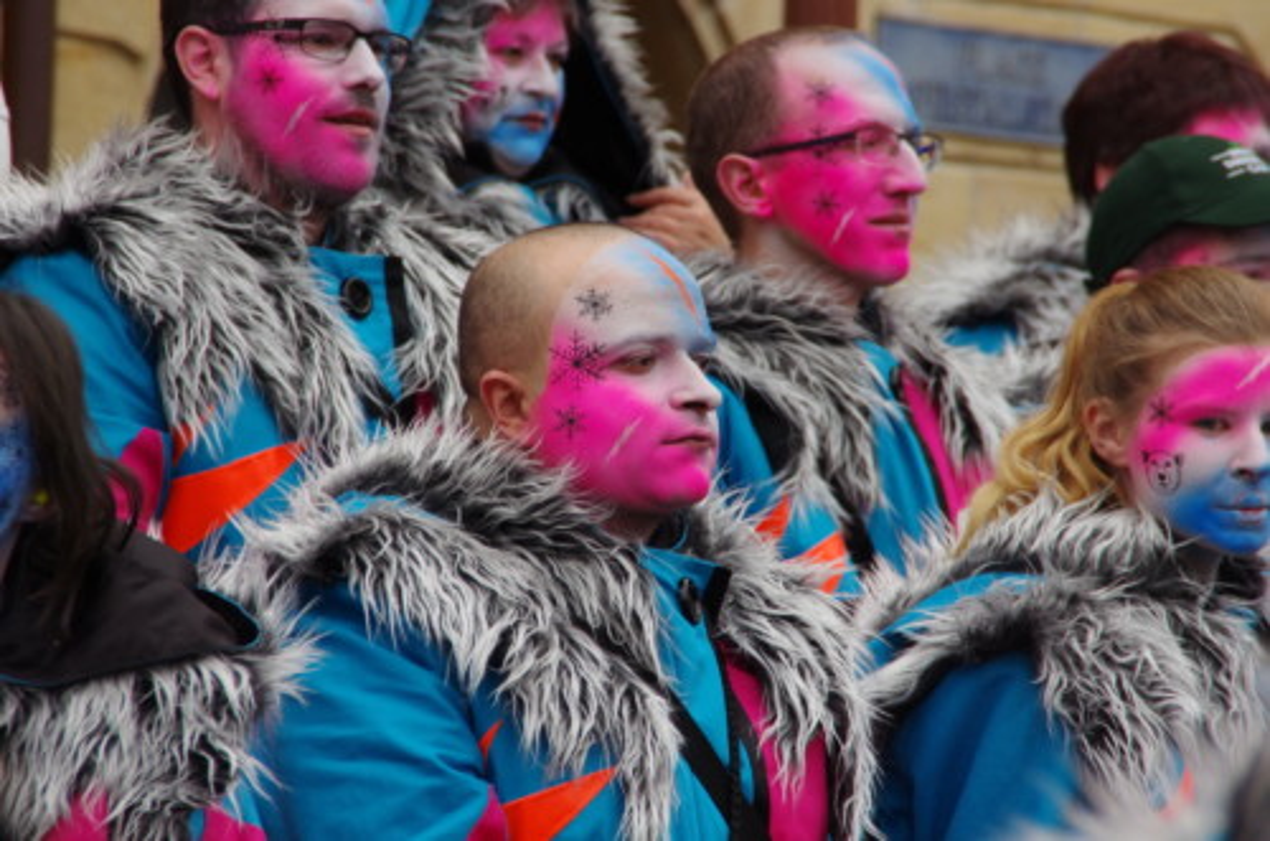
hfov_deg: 6.9
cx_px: 635
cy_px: 420
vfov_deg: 4.6
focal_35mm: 300
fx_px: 10560
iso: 1600
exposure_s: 1/250
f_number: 10
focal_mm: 200
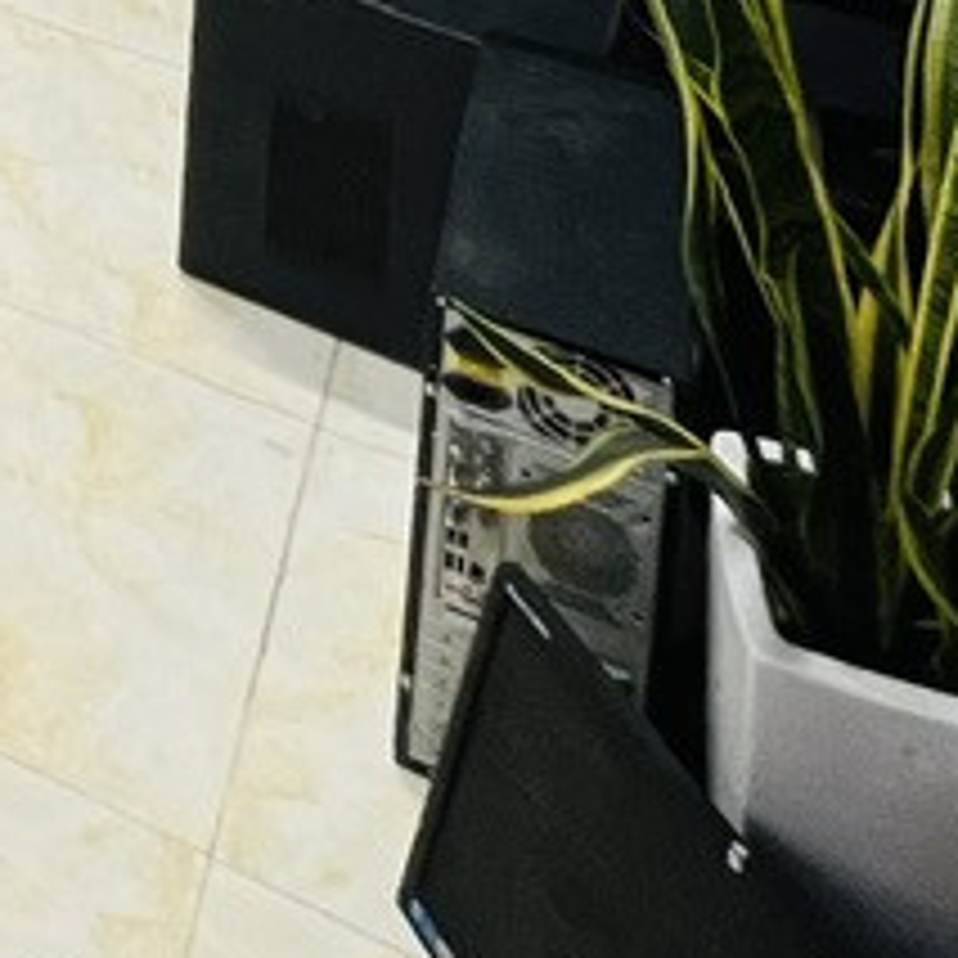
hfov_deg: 20.0
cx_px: -634
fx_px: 2160
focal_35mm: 69
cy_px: -1102
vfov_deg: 16.6
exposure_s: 1/100
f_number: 1.8
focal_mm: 1.57
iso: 200
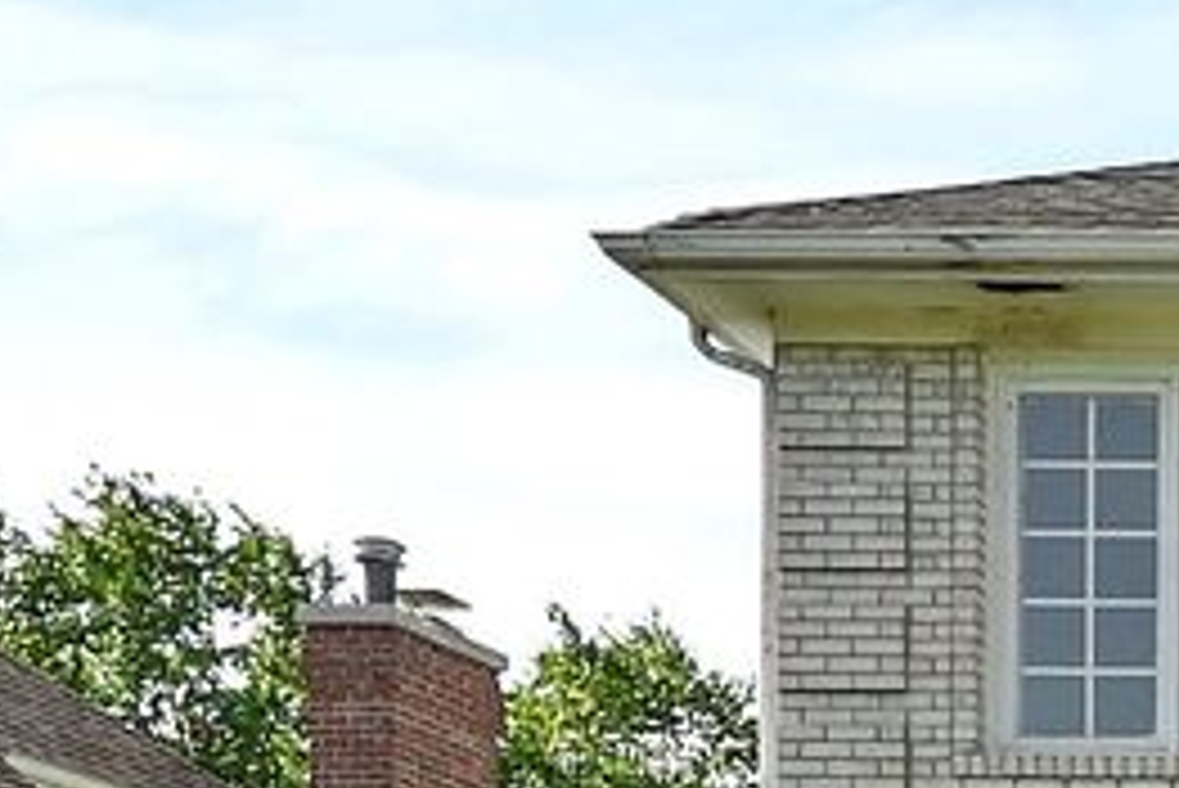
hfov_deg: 11.4
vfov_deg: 16.5
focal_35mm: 74
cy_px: 1243
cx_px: 3535
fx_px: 2425
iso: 100
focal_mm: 12
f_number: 13
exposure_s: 1/100
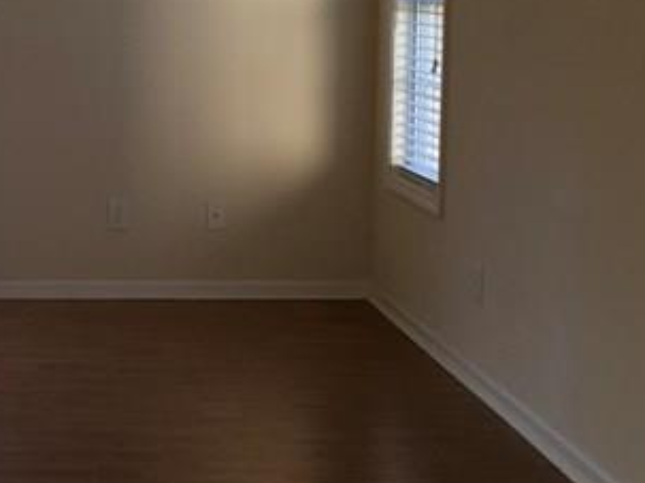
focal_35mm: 98
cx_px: -183
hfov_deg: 18.7
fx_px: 1825
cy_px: 155
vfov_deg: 15.0
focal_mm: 4.15
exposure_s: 1/60
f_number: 2.2
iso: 32
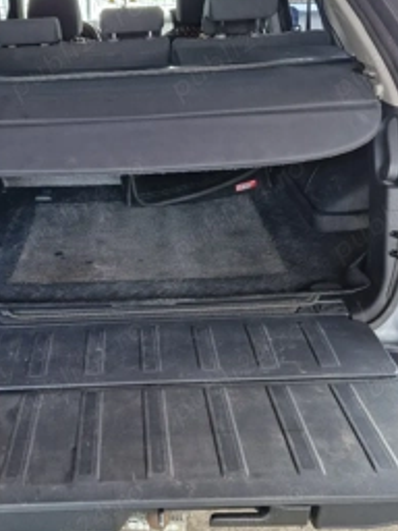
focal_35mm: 36
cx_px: 118
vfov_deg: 51.2
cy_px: 234
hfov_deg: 39.0
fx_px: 552
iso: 500
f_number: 1.8
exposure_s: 1/100
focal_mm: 5.4
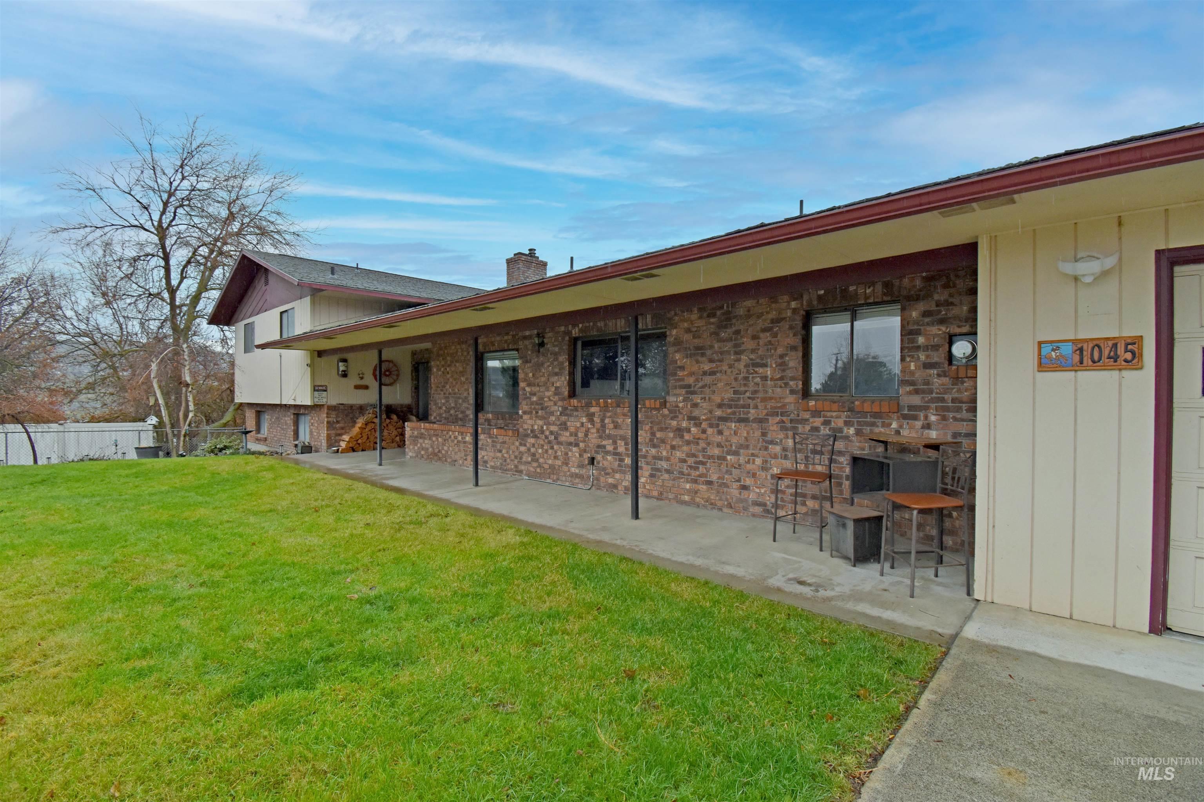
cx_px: 602
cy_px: 401
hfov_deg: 100.4
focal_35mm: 15
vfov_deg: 77.3
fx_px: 502
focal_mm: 10
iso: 400
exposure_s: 1/200
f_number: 7.1
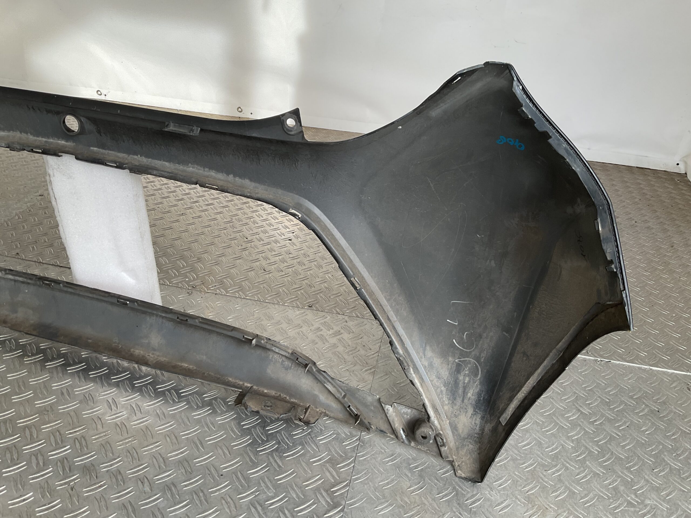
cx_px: 346
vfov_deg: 48.2
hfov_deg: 61.7
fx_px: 579
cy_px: 259
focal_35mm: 29
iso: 20
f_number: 1.8
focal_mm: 3
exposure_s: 1/100
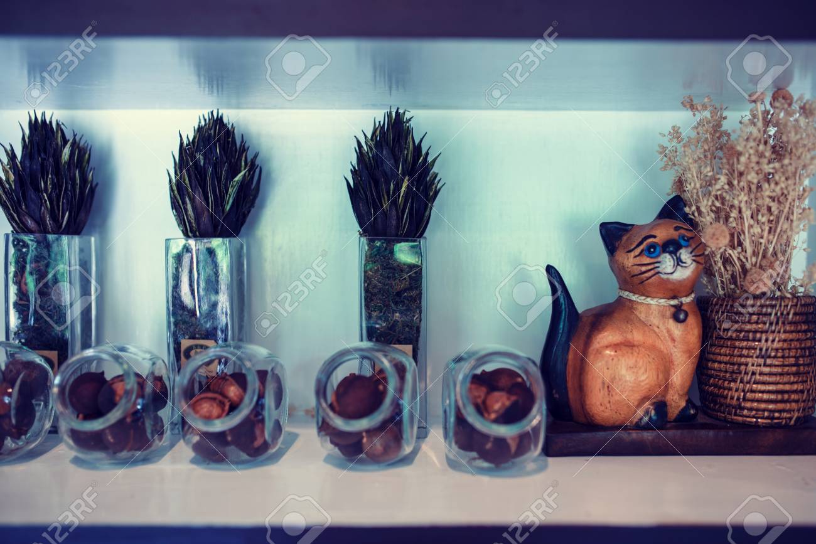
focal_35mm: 35
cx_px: 408
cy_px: 272
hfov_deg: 54.4
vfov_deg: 37.9
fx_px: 793
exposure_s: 1/40
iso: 110
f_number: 2.2
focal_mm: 35
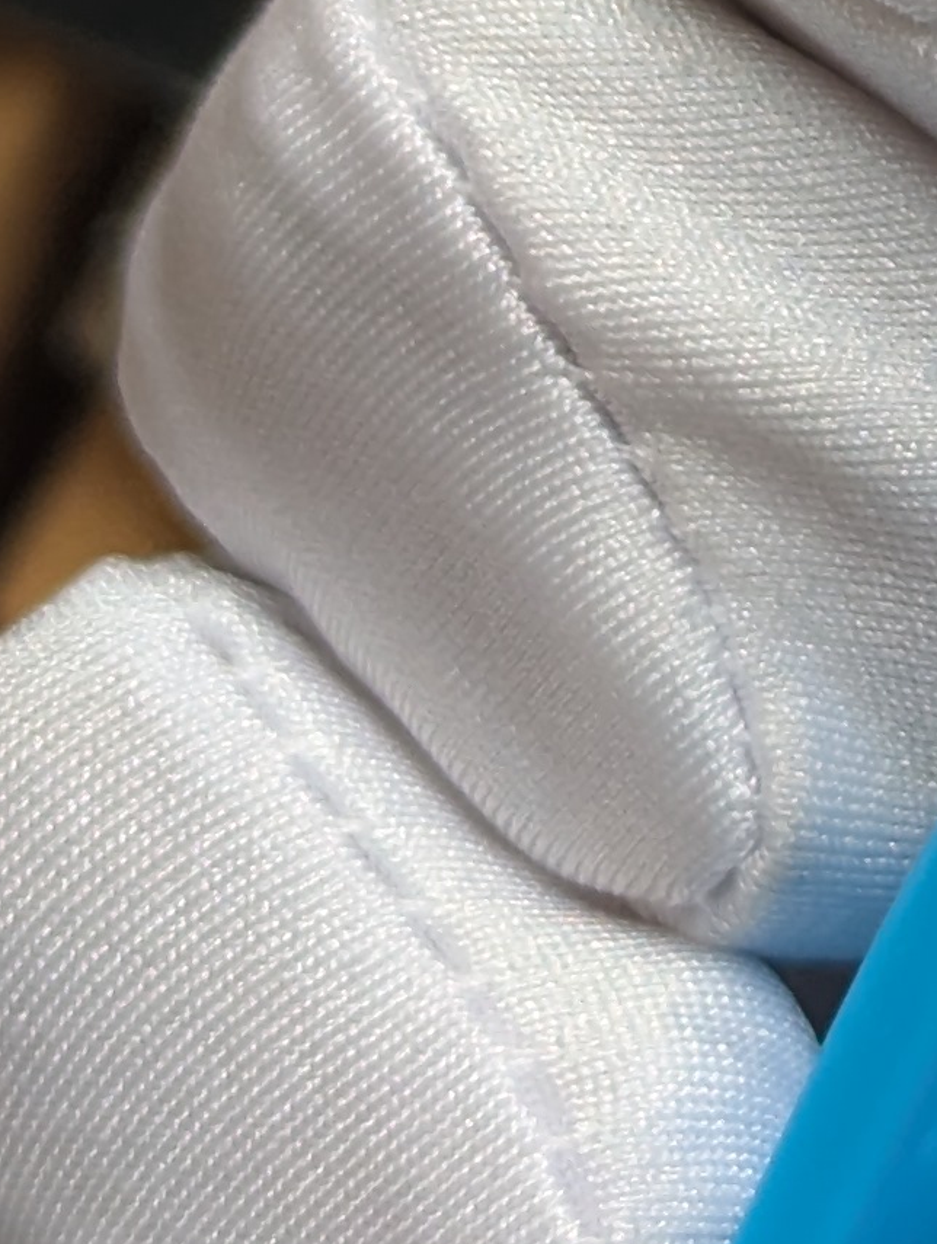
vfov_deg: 8.5
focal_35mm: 229
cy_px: -471
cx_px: 1397
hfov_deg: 6.4
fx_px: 8242
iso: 46
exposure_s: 1/333
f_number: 1.85
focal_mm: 6.81
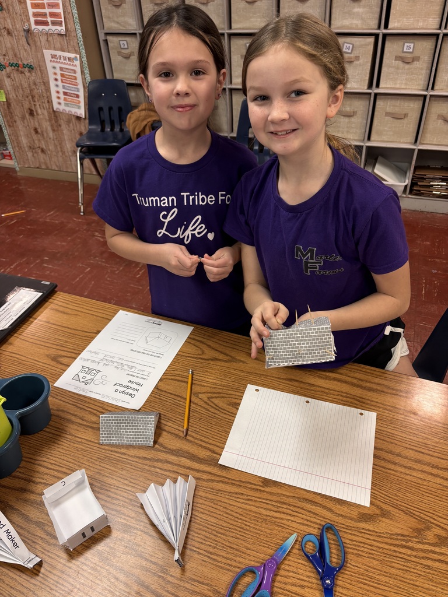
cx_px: 224
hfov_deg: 53.1
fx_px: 449
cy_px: 298
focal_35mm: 26
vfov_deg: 67.3
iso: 100
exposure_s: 1/60
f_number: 1.6
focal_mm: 5.96
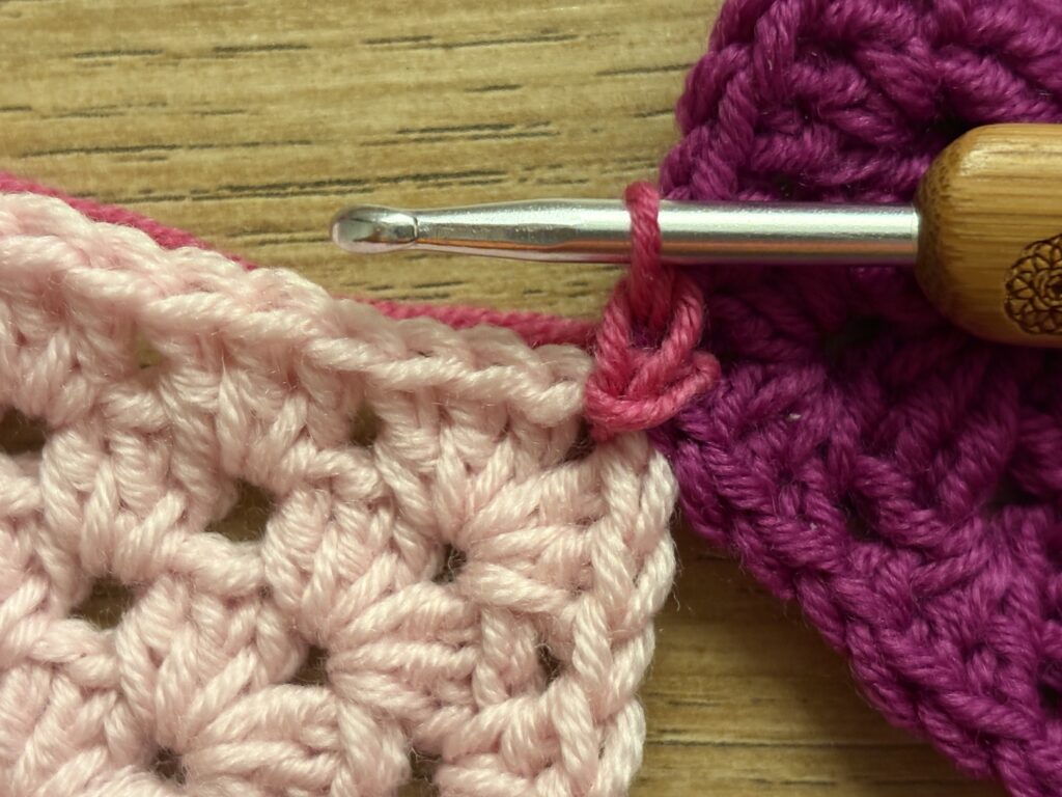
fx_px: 1595
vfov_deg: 28.0
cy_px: 398
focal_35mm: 52
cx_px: 531
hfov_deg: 36.8
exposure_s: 1/25
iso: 250
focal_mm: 5.96
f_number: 1.6
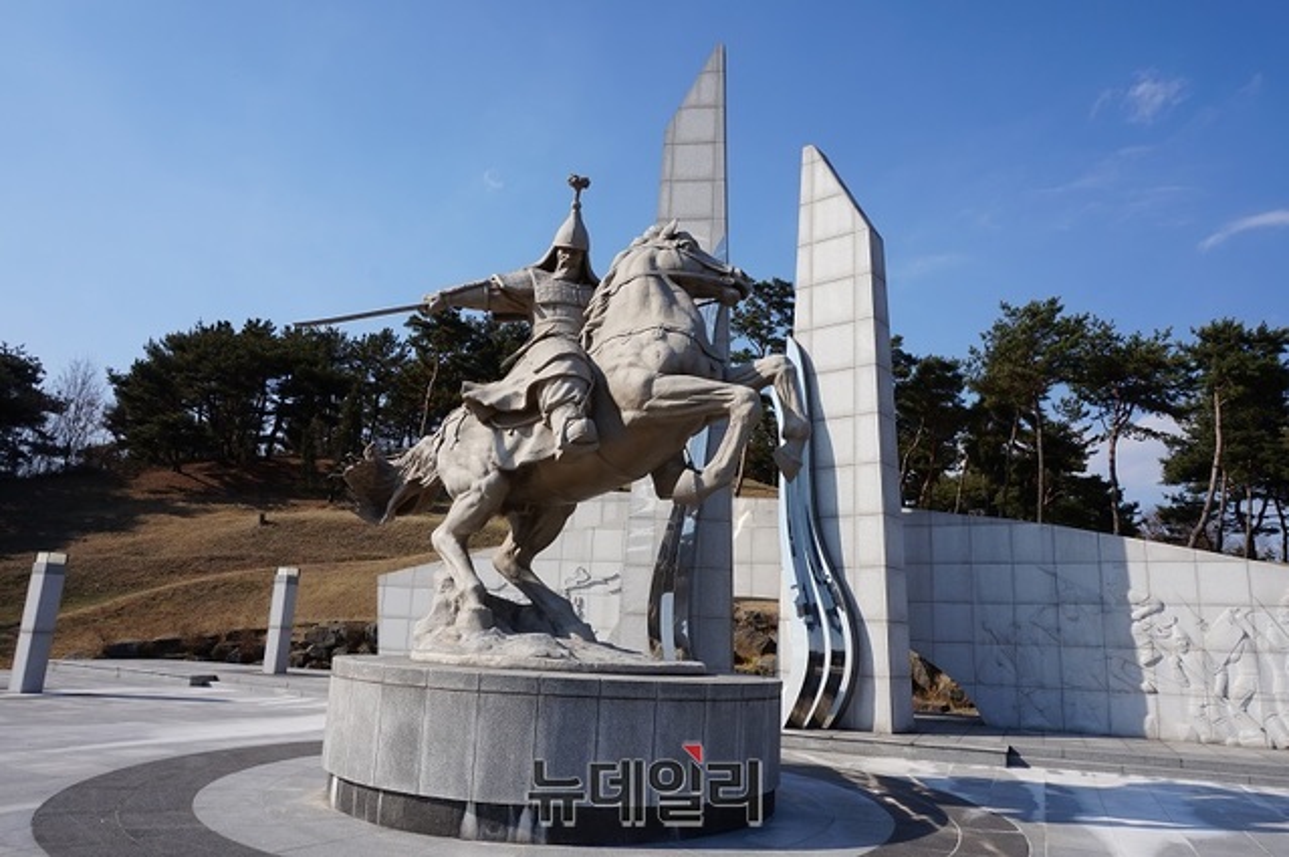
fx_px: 859
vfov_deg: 53.1
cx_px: 644
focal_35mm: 24
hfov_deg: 73.8
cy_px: 428
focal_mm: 16
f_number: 14
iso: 100
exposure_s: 1/100
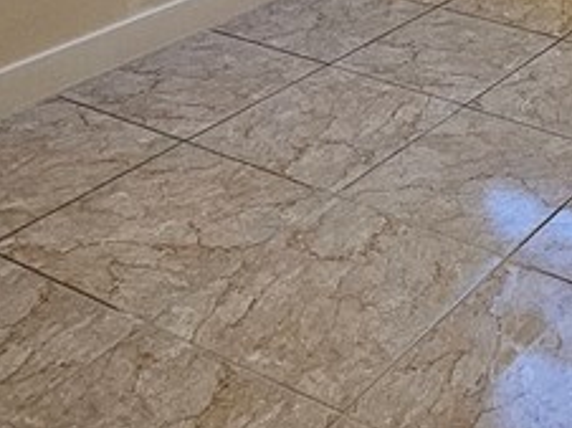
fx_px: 974
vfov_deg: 22.0
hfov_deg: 27.8
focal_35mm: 59
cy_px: -147
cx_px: 724
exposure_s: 1/60
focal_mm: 2.2
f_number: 2.2
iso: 250
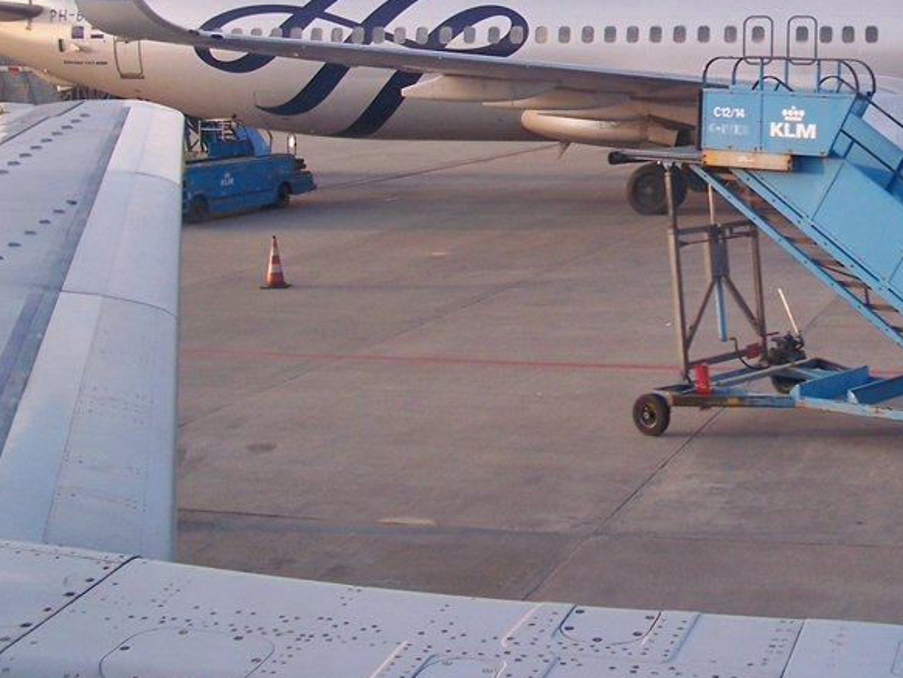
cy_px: 71
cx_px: 756
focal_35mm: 68
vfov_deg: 21.2
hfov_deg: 27.8
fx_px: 1775
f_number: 2.8
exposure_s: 1/160
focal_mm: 5.85
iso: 80
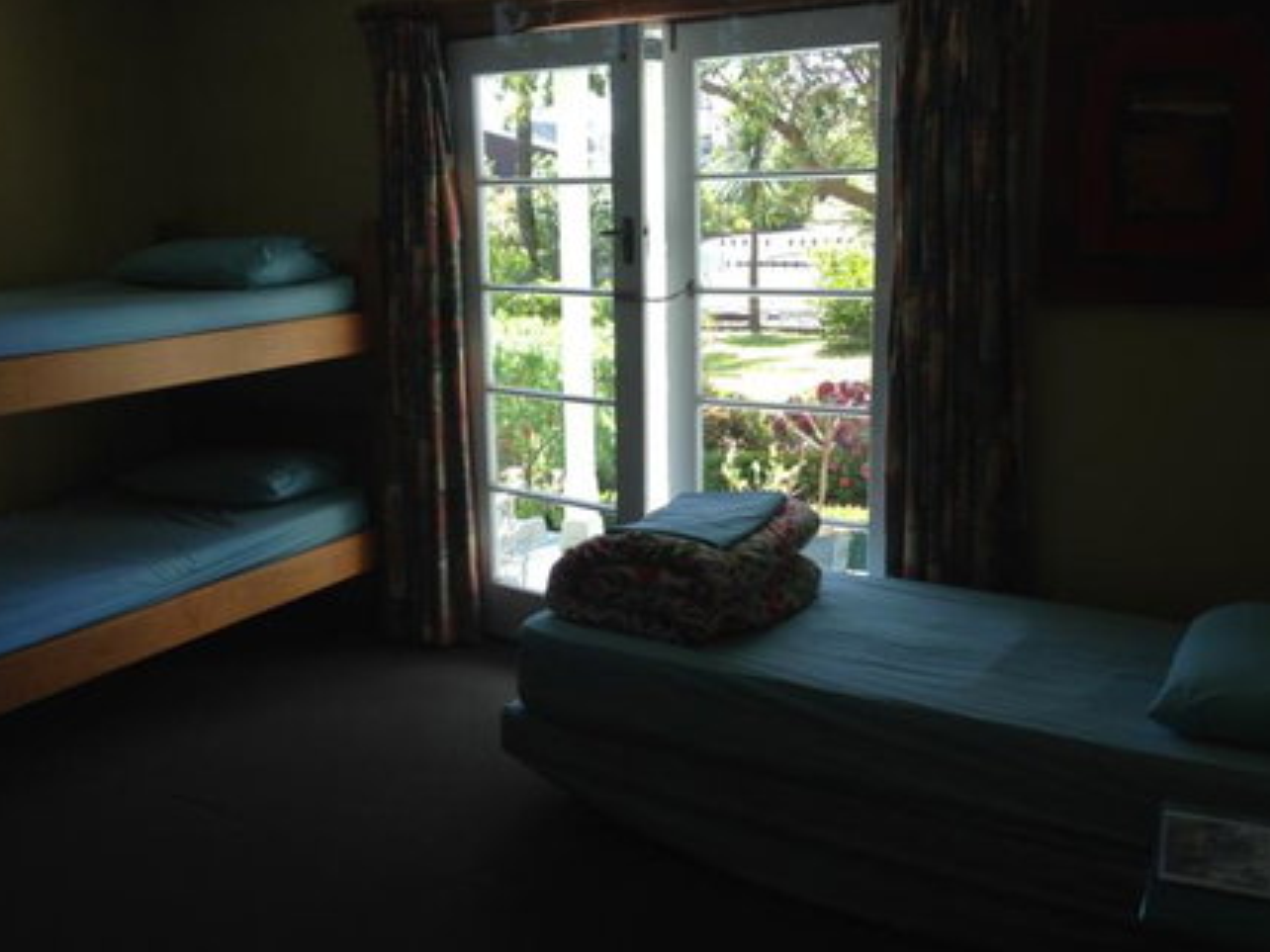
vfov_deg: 38.7
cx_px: 599
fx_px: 1357
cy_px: 451
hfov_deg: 50.1
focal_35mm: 37
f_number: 2.4
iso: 50
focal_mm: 4.12
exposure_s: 1/122
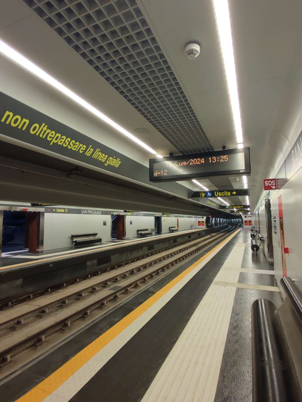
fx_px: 221
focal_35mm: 19
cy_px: 201
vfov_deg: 84.6
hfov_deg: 68.7
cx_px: 151
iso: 249
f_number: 2.2
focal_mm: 1.65
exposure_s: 1/33
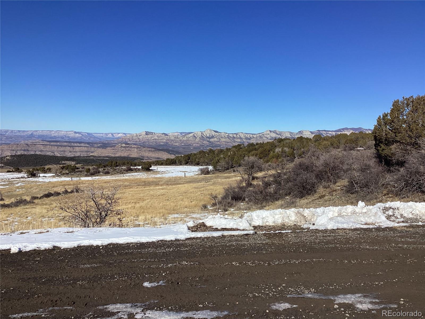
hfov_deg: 58.4
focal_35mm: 31
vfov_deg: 45.4
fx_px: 381
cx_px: 212
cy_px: 160
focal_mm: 3.3
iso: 25
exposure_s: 1/2632
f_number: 2.4
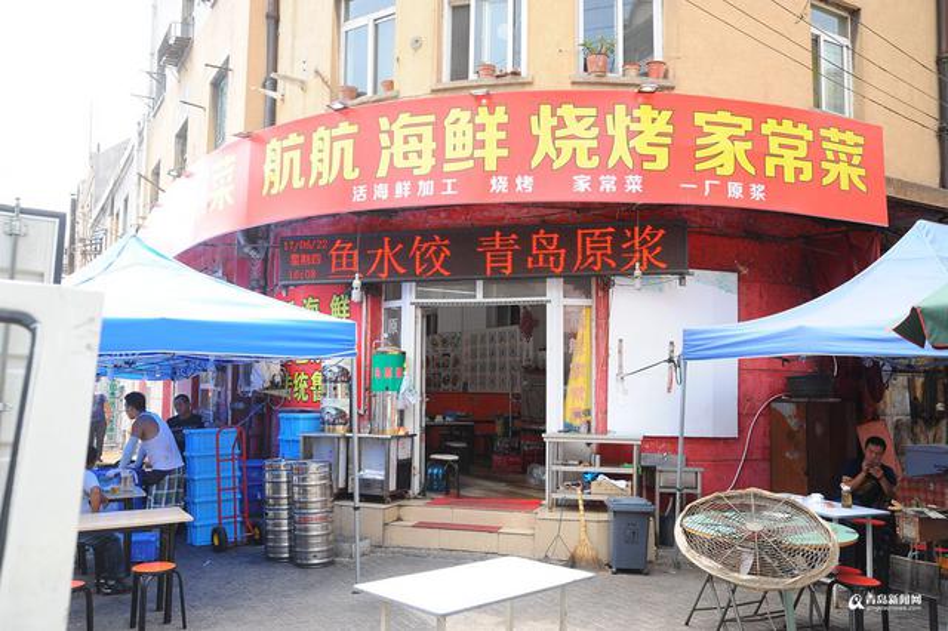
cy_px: 316
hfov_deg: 58.7
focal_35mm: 32
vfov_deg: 41.1
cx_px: 474
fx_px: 842
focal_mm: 32
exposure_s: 1/160
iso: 200
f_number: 5.6
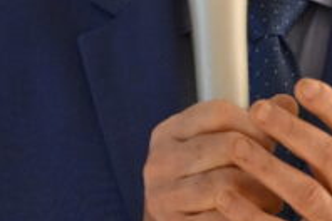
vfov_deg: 1.5
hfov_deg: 2.2
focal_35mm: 931
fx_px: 8585
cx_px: 238
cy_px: -100
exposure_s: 1/80
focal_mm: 120
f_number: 4
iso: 2500
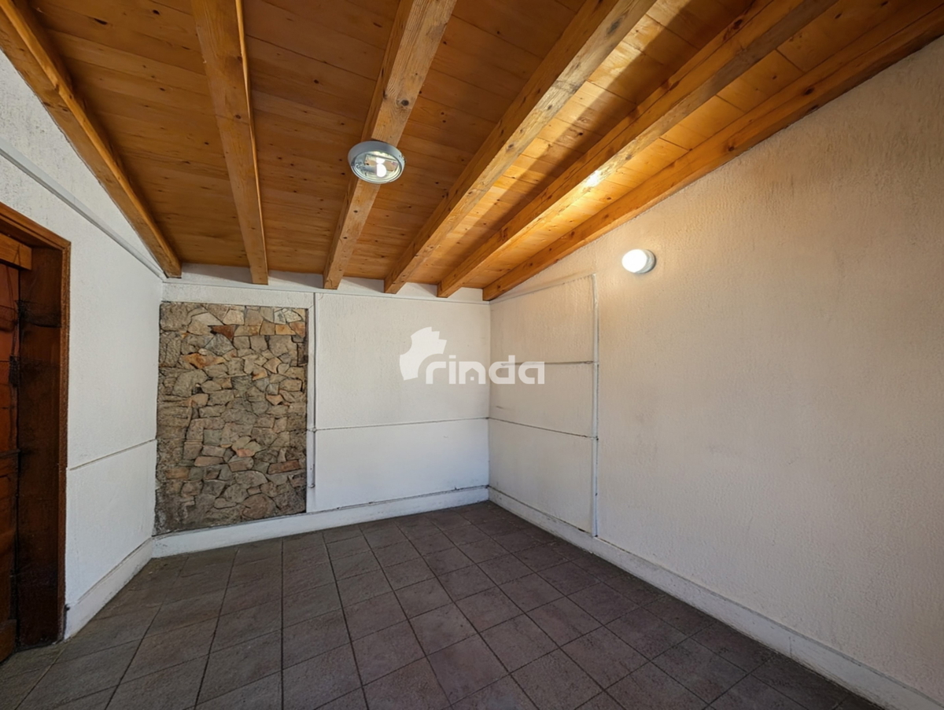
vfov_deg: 94.6
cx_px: 472
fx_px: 328
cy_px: 355
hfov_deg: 110.5
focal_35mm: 12
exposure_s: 1/25
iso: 190
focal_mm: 2.02
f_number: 1.7
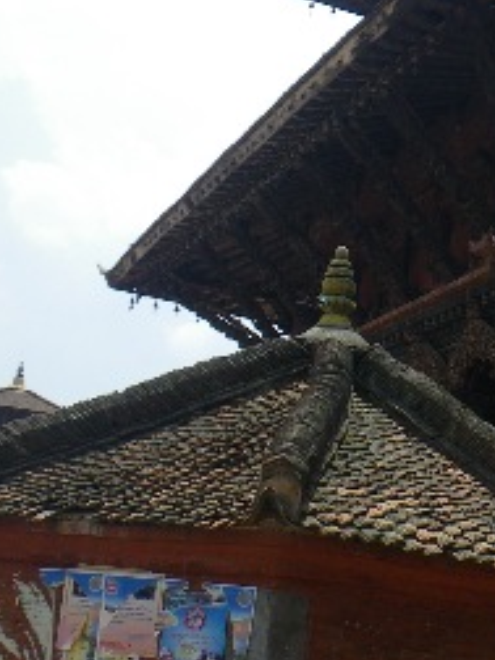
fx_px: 1354
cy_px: 265
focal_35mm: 71
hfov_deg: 19.4
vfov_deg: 27.3
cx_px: 613
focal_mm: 5
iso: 50
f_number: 4.2
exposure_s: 1/320
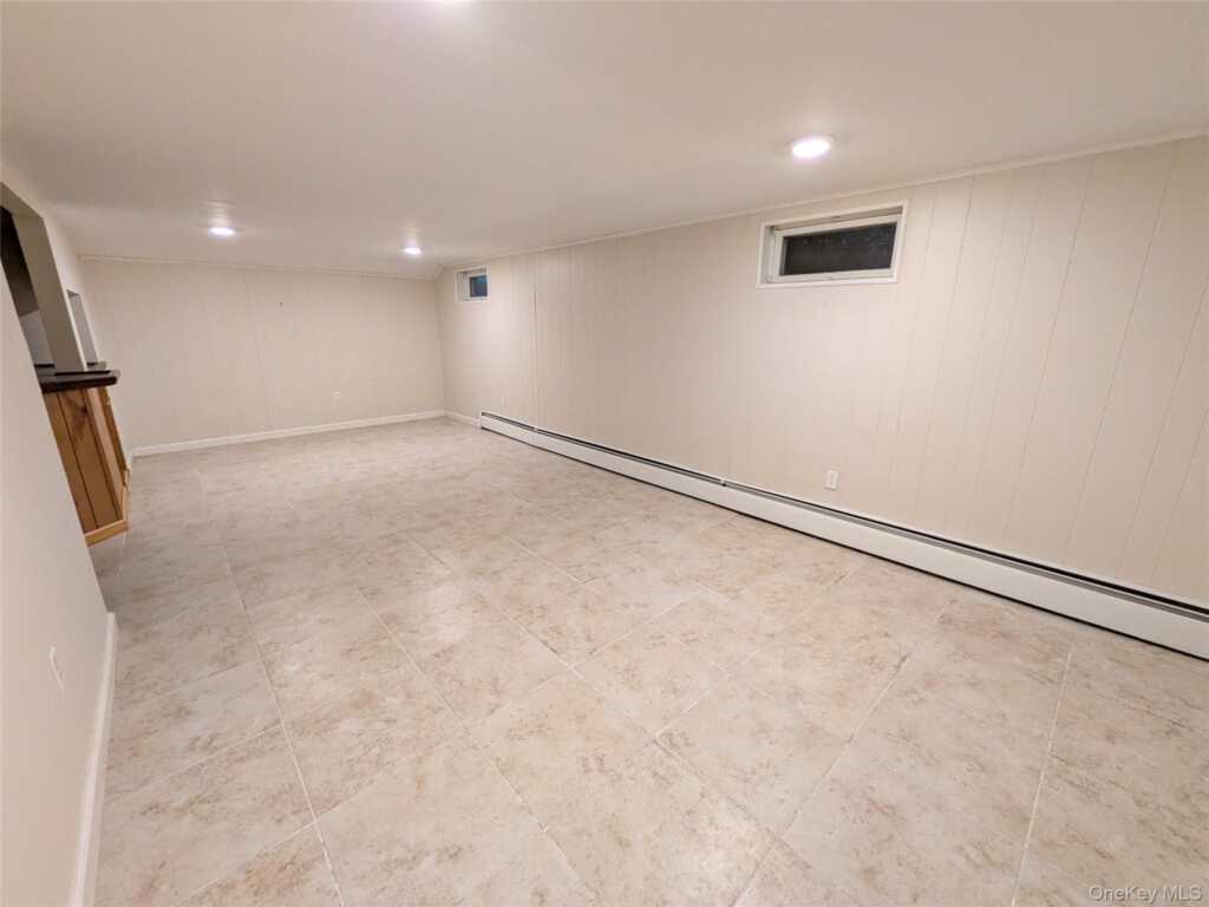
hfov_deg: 102.1
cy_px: 454
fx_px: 489
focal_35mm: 14
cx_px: 604
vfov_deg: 85.7
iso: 110
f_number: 2.2
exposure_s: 1/50
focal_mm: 1.83
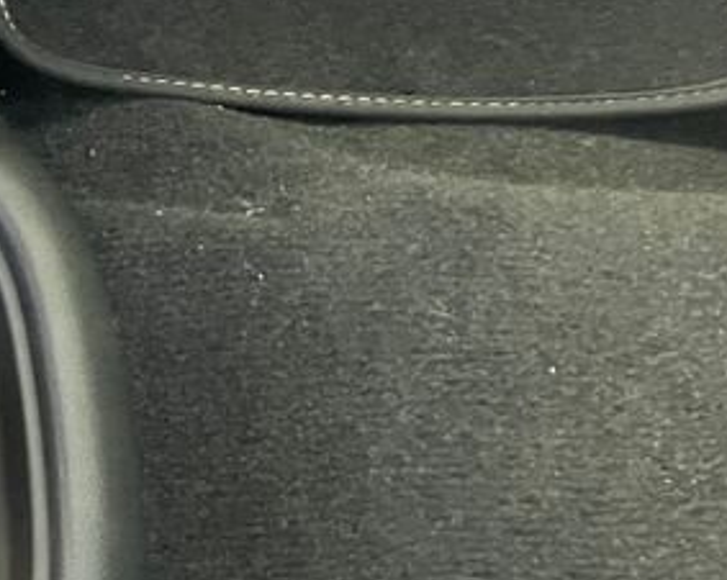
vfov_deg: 15.5
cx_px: -555
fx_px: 2129
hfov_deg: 16.4
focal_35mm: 99
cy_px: 231
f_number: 1.8
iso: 400
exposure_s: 1/38
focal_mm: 3.99
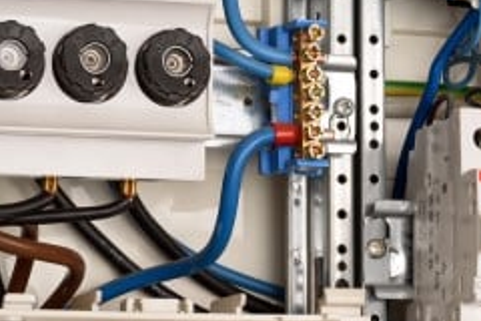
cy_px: 412
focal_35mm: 167
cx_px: 383
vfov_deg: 8.1
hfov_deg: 12.3
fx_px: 2231
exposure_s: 1/60
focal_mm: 50
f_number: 11
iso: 100
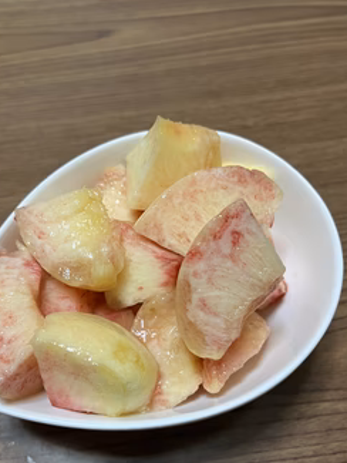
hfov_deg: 44.0
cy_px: 269
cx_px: 146
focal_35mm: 32
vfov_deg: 56.5
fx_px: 427
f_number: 1.6
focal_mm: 5.1
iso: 125
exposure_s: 1/60
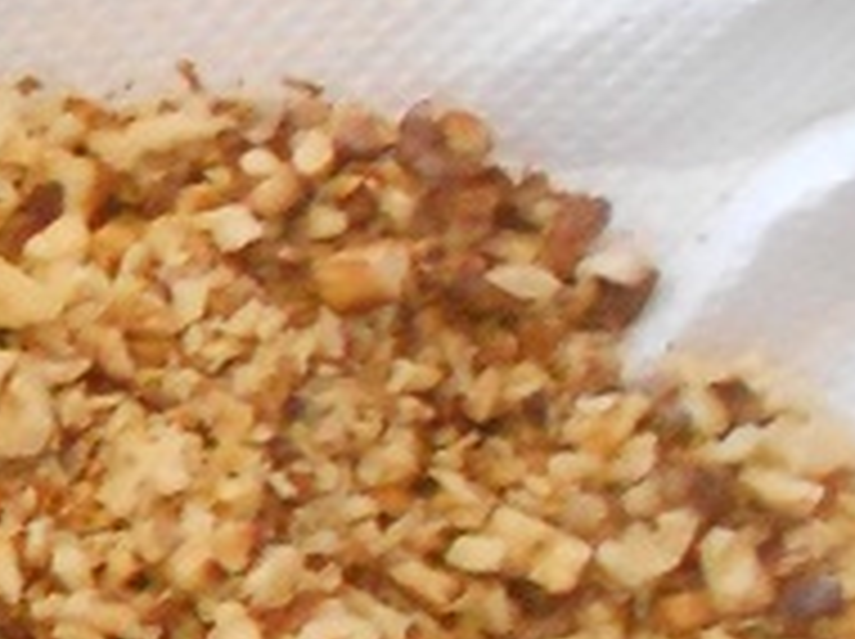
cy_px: 781
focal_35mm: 150
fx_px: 3700
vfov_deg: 9.7
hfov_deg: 10.3
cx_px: -1532
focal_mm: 4.6
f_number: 3.2
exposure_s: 1/20
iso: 800
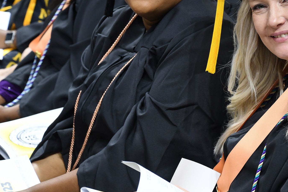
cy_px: 53
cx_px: 234
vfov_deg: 8.0
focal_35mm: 172
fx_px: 1376
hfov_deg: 11.9
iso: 1250
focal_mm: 70
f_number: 5
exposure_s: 1/80
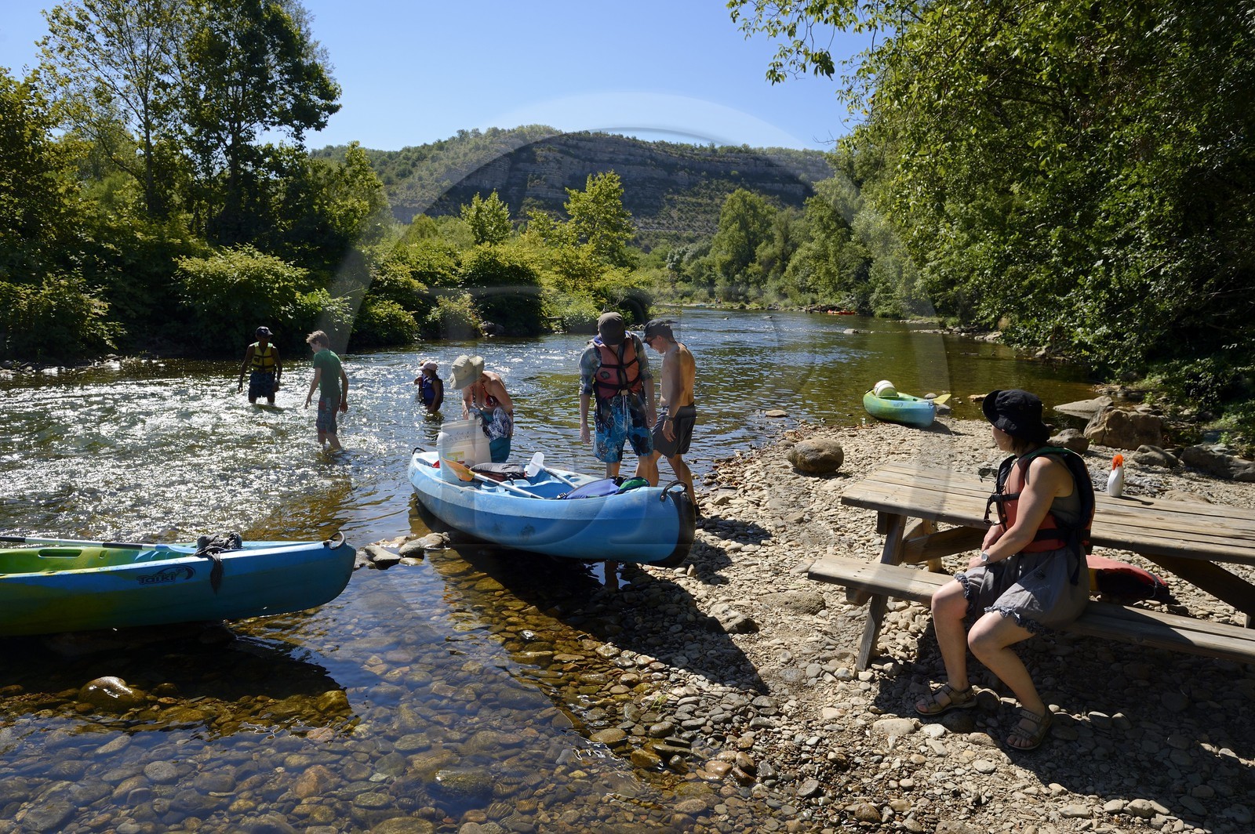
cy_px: 417
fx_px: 836
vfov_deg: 53.1
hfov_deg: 73.8
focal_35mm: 24
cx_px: 628
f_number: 9
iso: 200
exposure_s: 1/400
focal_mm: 24
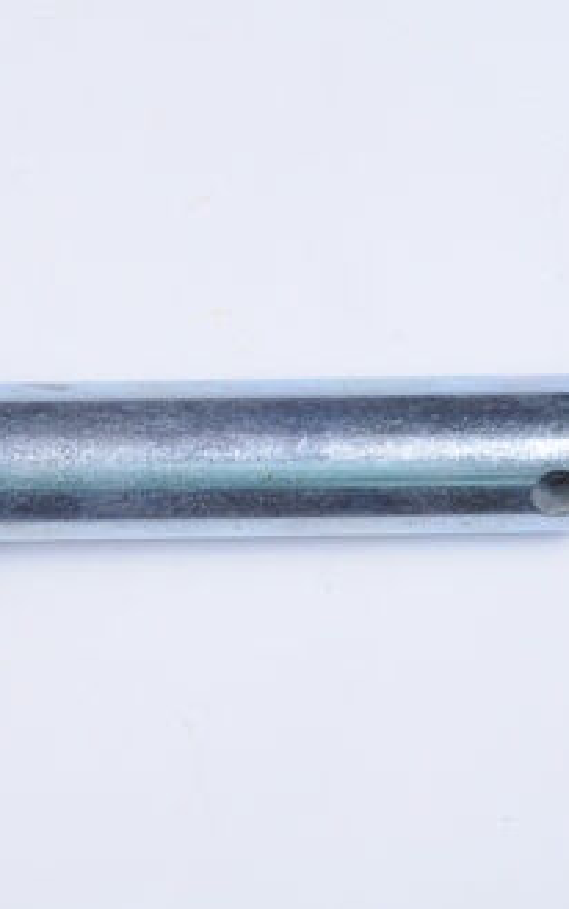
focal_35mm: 116
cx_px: 127
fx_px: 2874
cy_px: 456
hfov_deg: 11.3
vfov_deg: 18.0
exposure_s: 1/125
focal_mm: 50
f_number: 11
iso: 200
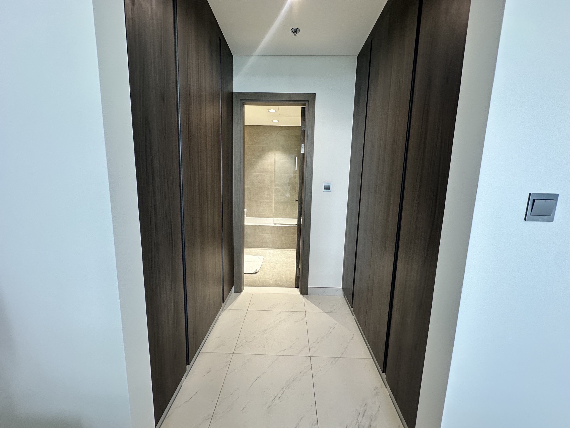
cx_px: 285
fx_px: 231
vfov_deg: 85.7
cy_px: 214
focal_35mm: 14
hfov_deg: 102.1
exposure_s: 1/100
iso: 125
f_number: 2.2
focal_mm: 2.22
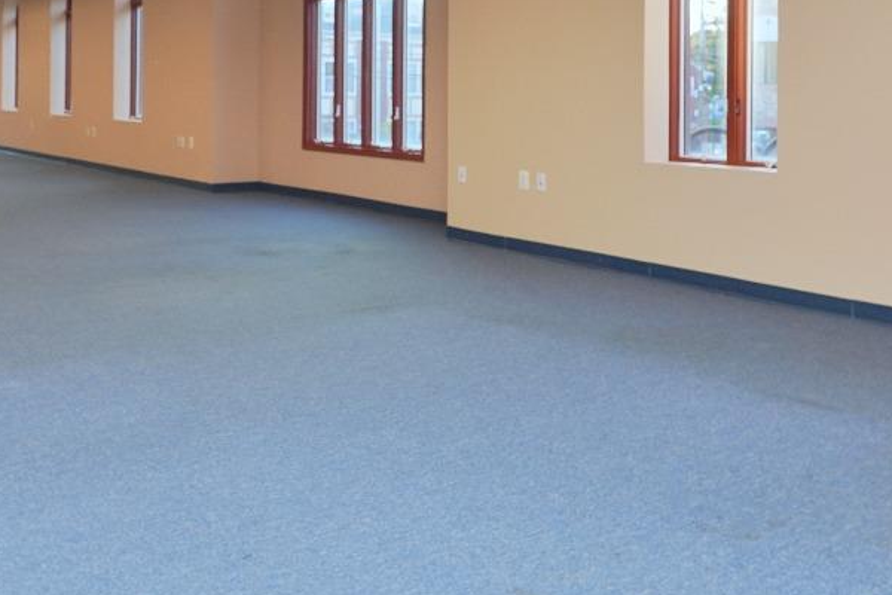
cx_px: 323
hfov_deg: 46.6
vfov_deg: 31.1
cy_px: 71
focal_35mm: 41
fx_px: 1022
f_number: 4
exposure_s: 1/60
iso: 100
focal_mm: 11
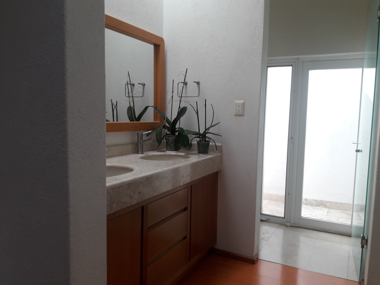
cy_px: 142
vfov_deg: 49.7
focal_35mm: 28
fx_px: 307
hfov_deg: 63.4
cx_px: 190
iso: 40
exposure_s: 1/221
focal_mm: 3.7
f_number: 1.9
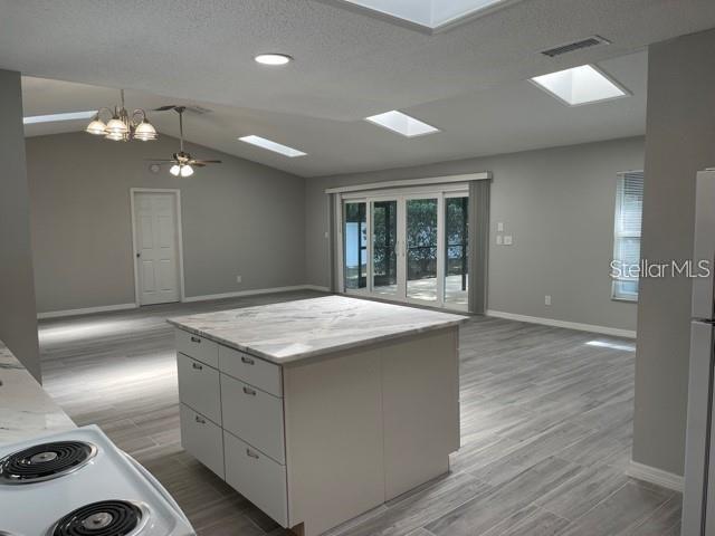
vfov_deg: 53.1
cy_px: 268
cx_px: 358
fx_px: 537
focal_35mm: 26
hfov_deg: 67.3
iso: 32
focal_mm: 5.1
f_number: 1.6
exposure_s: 1/159
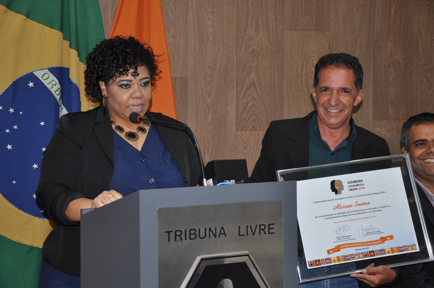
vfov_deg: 18.1
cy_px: 144
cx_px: 217
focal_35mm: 75
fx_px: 903
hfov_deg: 27.0
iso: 200
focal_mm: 50
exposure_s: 1/60
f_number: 5
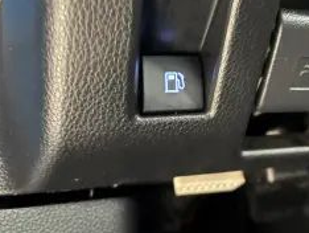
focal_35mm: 40
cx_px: 224
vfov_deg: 35.3
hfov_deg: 45.4
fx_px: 357
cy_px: 60
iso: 800
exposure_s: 1/9
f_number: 1.6
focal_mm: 5.96
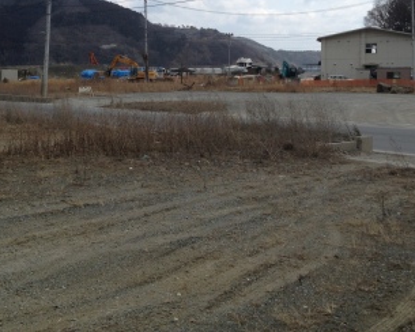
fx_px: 688
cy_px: 78
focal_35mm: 56
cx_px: 205
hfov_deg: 33.6
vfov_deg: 26.7
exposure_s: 1/1842
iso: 50
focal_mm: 4.28
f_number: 2.4
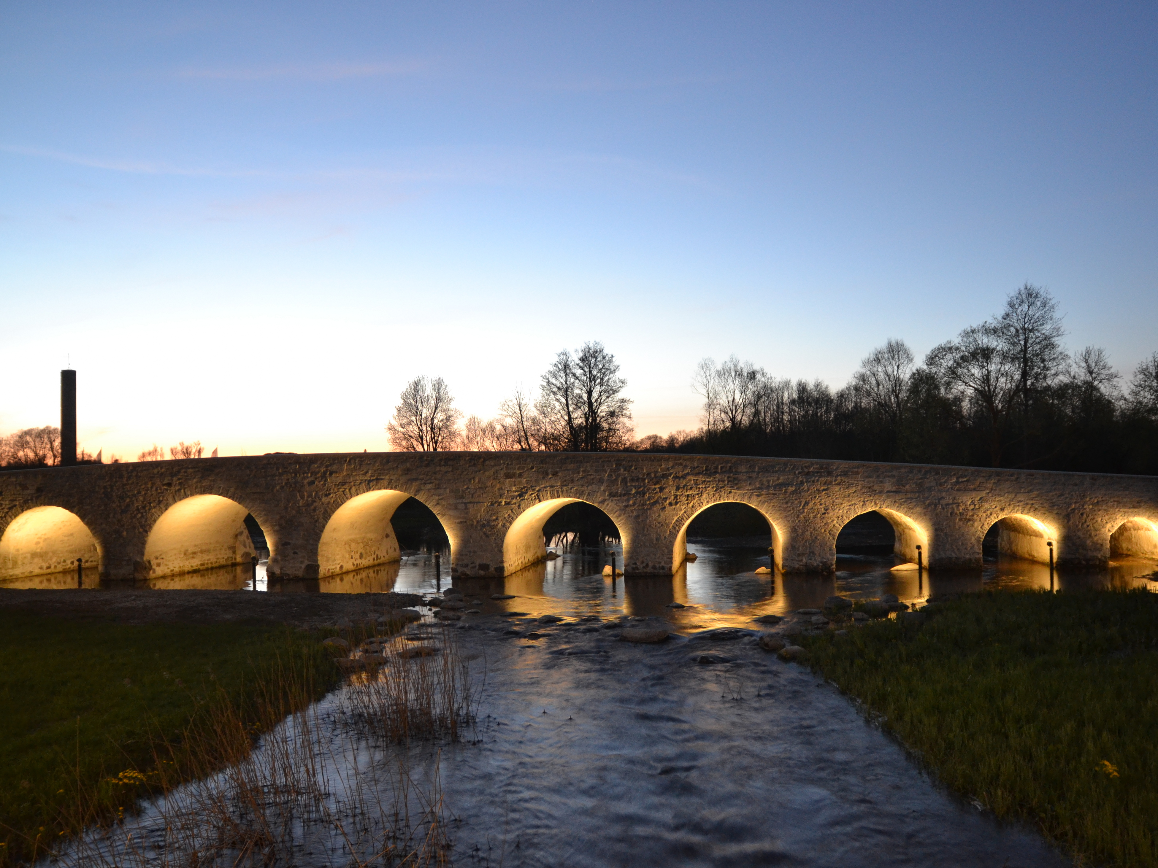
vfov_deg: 48.9
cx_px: 633
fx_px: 955
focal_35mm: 29
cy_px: 443
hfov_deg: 62.3
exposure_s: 1/2.5
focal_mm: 17
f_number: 2.8
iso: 800
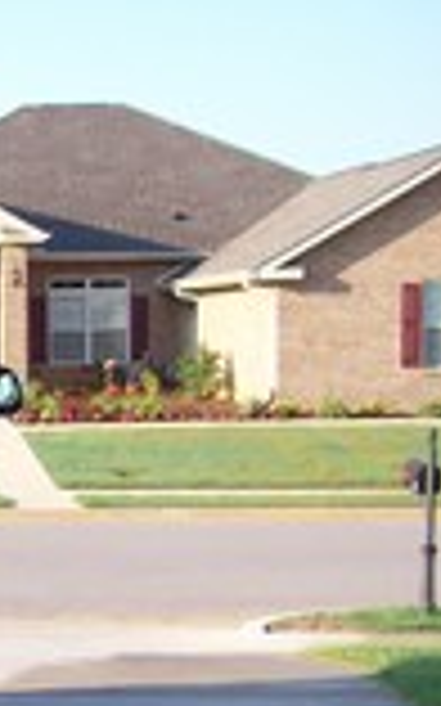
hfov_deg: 12.2
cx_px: -434
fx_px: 1829
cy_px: 506
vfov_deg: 21.7
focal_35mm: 95
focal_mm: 6
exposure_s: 1/489
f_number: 2.7
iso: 80
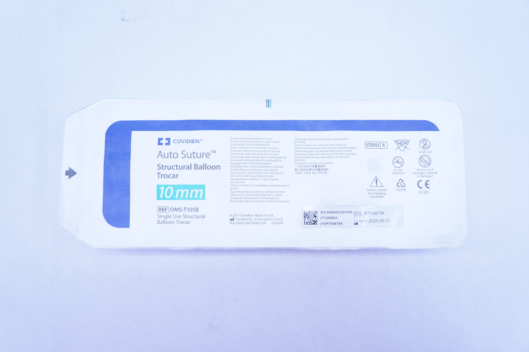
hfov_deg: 59.5
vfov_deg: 41.6
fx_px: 462
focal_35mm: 32
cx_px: 264
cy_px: 176
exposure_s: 1/160
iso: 800
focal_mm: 21
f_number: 5.6
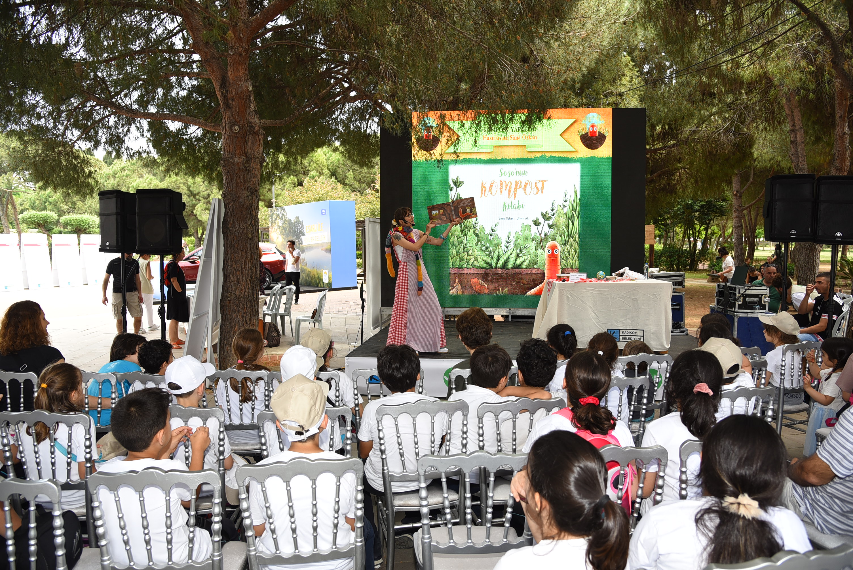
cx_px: 426
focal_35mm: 24
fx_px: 569
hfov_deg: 73.7
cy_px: 285
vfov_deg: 53.2
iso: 250
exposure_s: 1/200
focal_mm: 24
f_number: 4.5
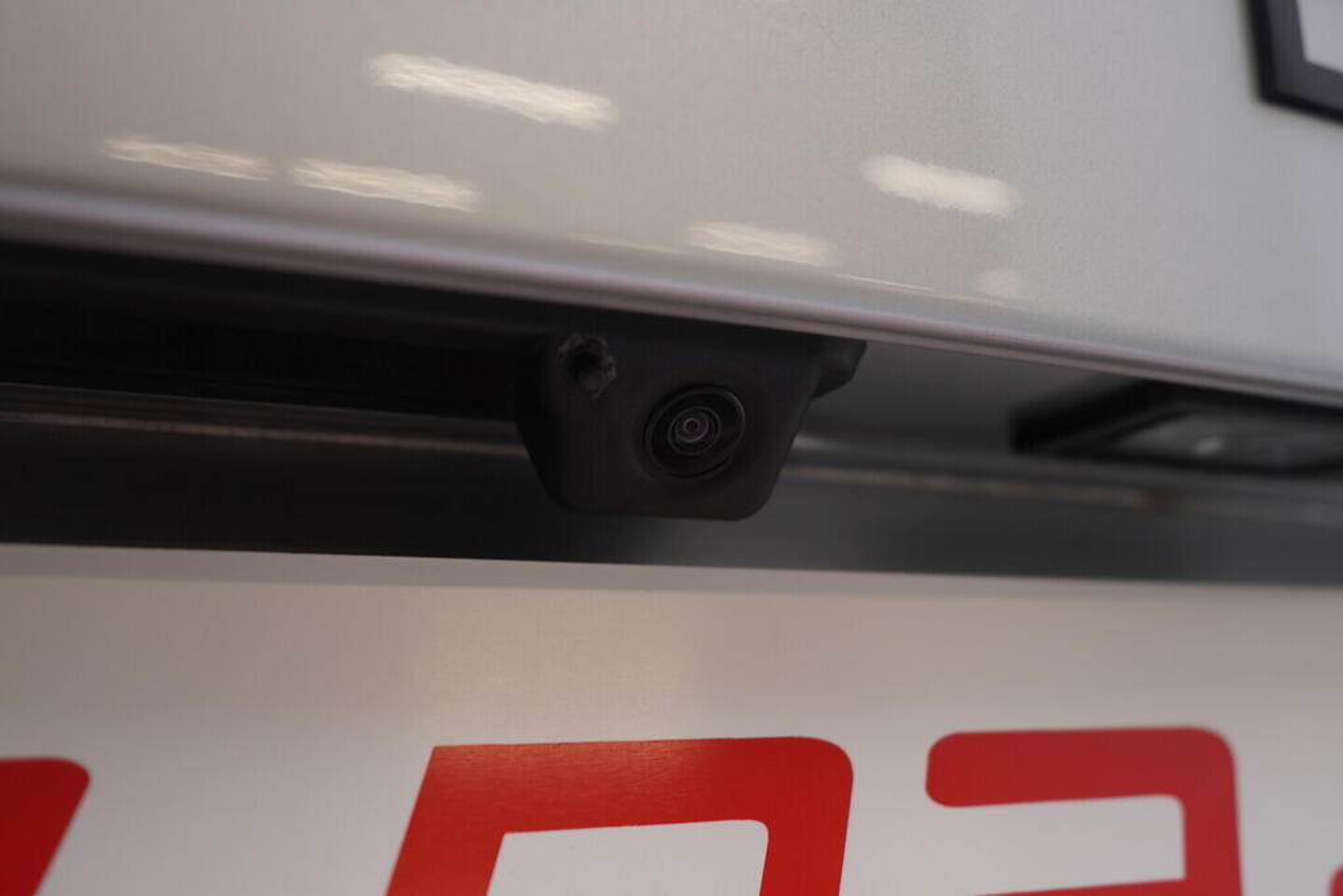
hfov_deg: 53.1
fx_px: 1343
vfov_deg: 36.9
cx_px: 672
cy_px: 448
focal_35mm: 36
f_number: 4
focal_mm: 24
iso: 125
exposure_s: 1/60
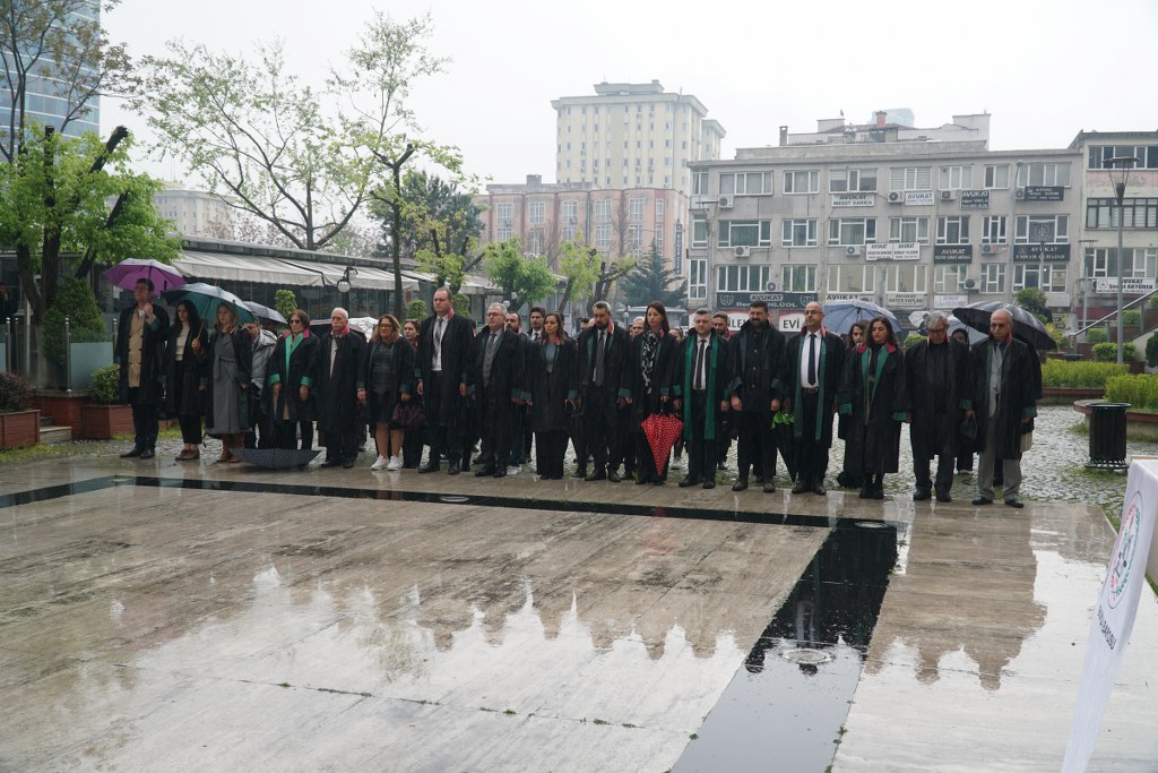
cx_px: 579
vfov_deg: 40.0
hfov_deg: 57.2
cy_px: 386
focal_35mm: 33
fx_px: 1062
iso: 100
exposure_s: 1/160
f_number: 5.6
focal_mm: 22
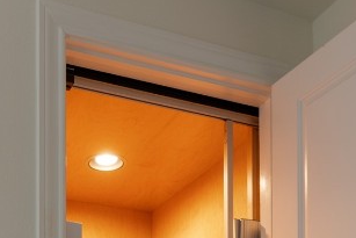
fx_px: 594
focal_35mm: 60
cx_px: 109
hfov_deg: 33.0
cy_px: 424
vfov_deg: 18.1
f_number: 5.6
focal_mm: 16
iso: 100
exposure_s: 1/2
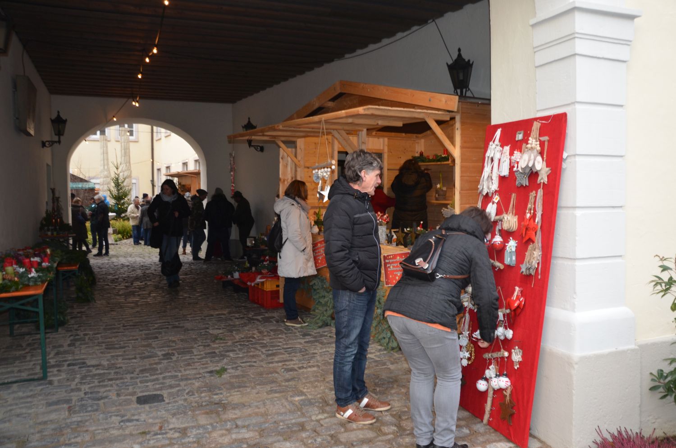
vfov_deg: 41.6
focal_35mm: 32
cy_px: 224
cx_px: 338
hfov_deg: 59.6
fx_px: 590
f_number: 3.8
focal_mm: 21
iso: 400
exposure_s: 1/100
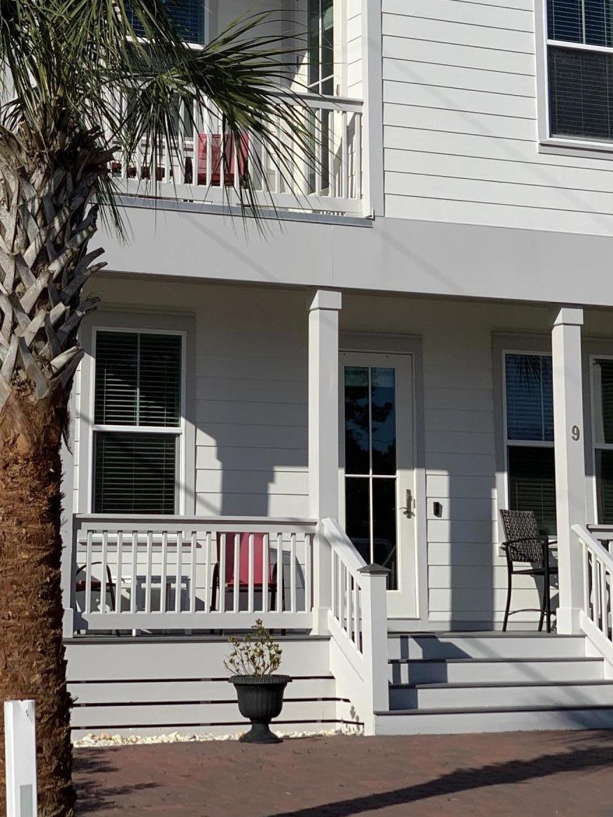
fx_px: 2103
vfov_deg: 21.7
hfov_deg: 16.6
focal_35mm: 89
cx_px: 283
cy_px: 136
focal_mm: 6
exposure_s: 1/2660
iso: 16
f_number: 2.4
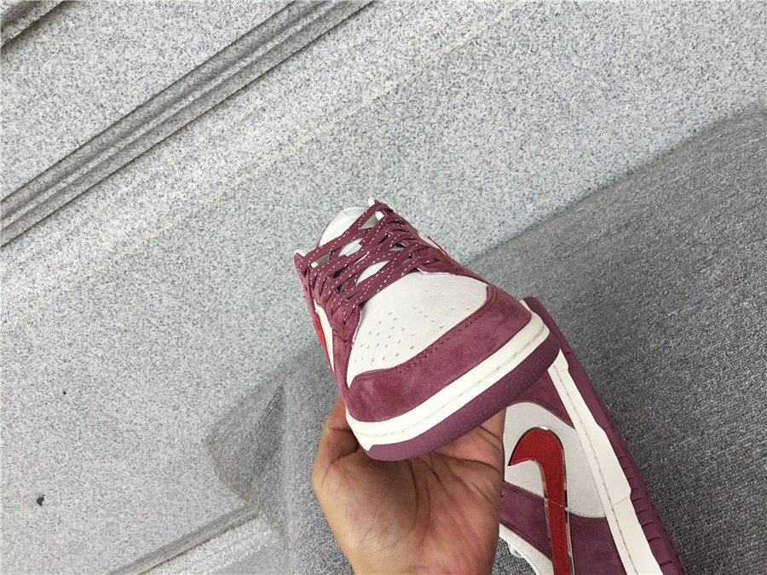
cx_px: 384
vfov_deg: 45.4
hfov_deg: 58.4
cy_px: 288
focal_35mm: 31
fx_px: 687
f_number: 2.4
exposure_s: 1/234
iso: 25
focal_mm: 3.3
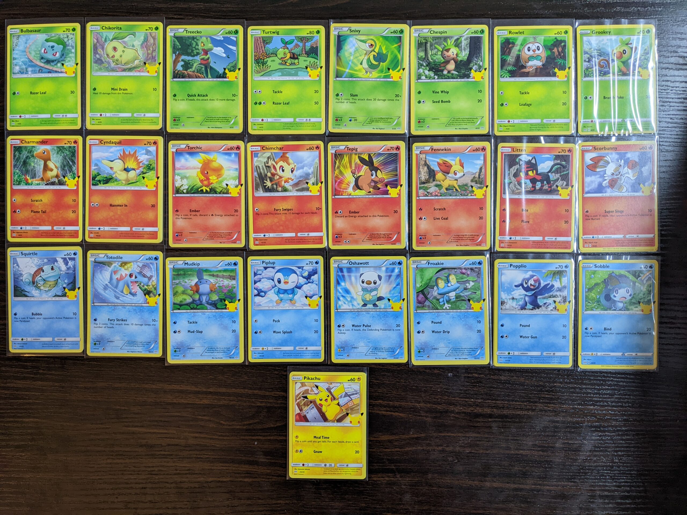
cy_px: 258
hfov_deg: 65.3
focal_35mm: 27
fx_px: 536
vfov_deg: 51.4
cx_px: 344
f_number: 1.73
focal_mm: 4.38
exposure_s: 1/24
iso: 83
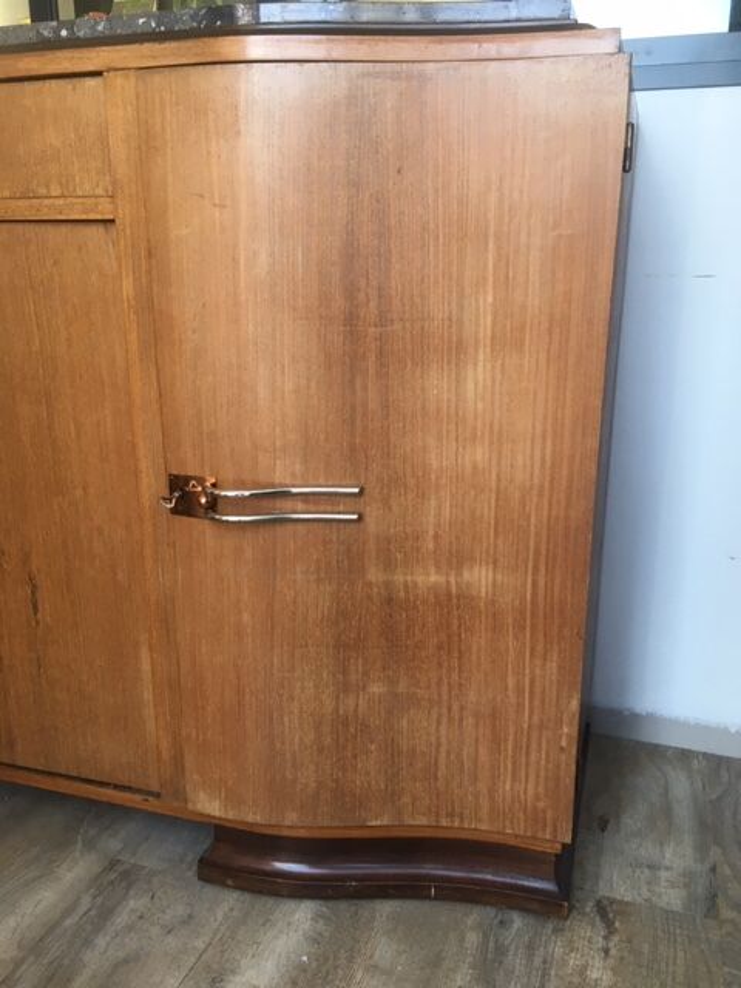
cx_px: 370
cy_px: 494
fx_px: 828
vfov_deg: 61.7
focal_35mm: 29
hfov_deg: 48.2
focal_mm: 4.15
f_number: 2.2
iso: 25
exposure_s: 1/33
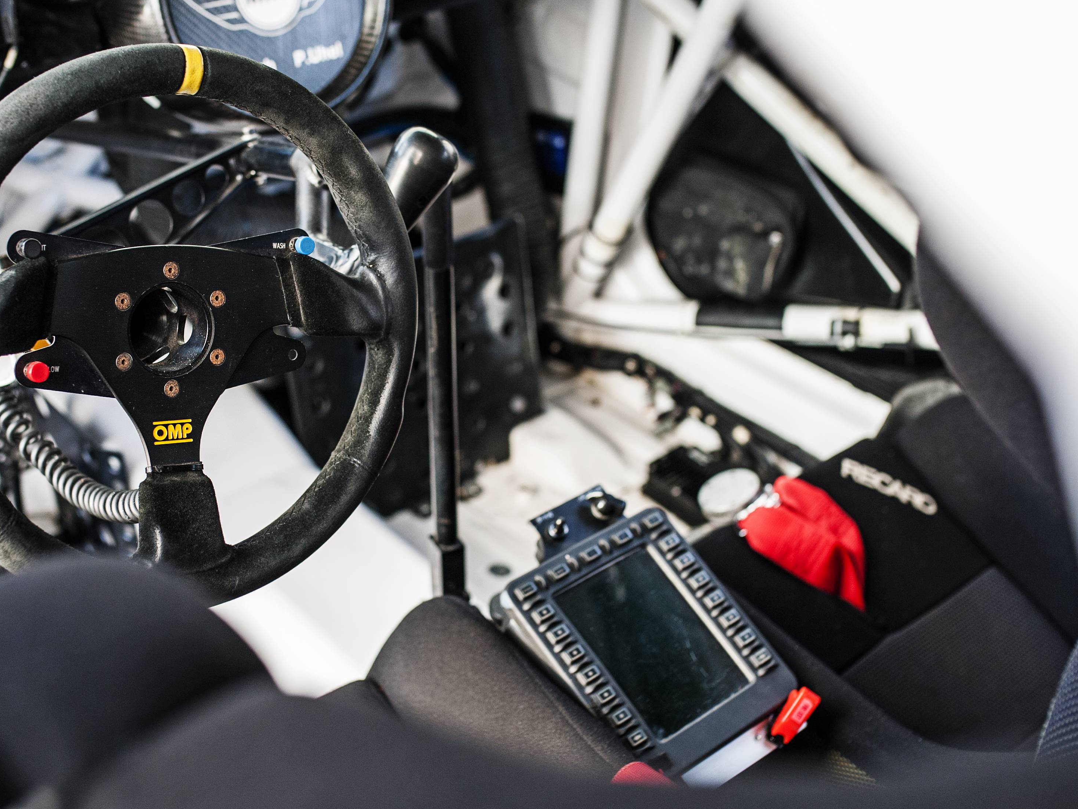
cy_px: 386
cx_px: 430
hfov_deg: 38.7
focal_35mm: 49
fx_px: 1526
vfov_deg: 29.7
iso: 500
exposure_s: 1/160
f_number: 3.2
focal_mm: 35
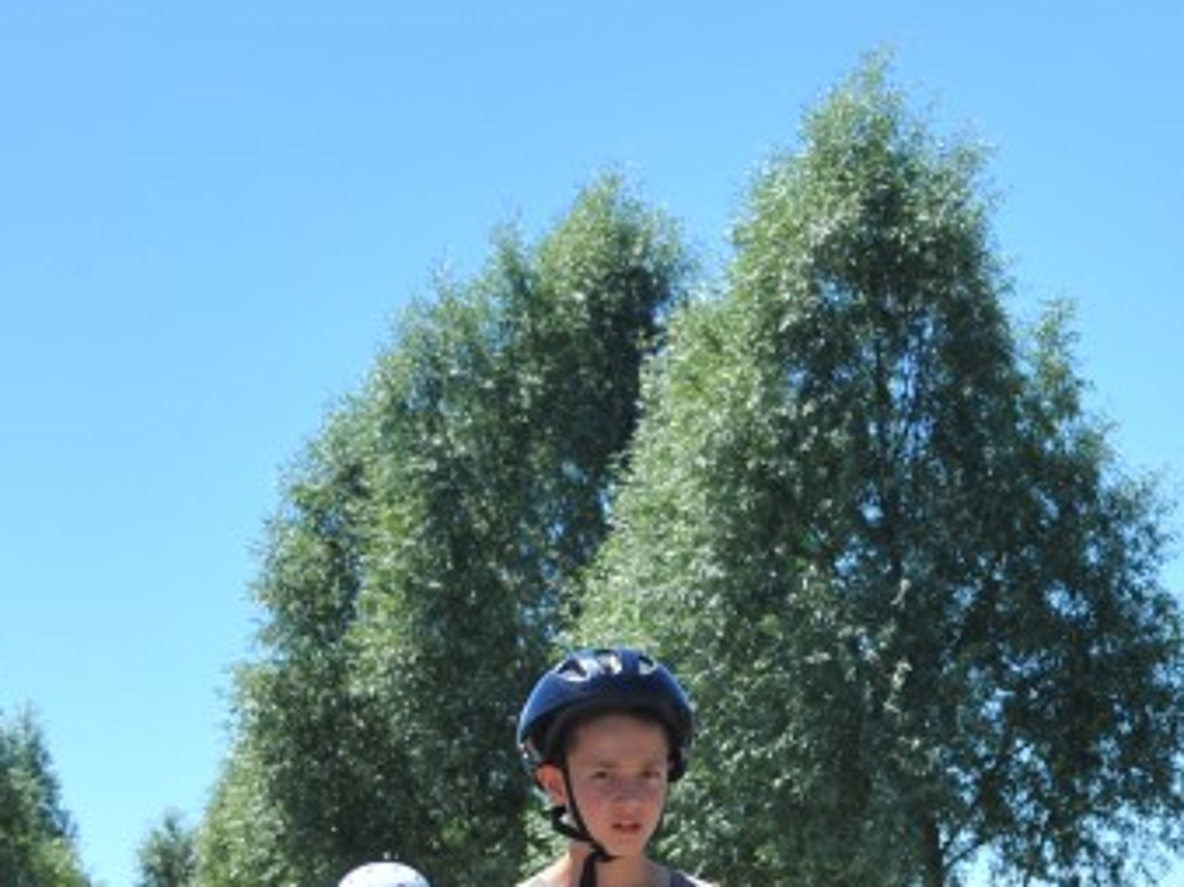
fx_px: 4650
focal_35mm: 136
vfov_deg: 10.8
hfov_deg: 14.1
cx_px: 1362
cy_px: 959
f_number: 10
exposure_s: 1/400
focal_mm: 48
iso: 400
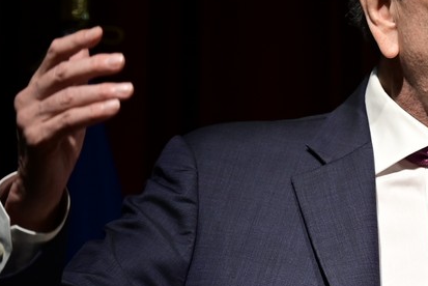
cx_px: 510
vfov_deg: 3.1
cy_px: 135
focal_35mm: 450
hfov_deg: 4.6
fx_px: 5354
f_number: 3.2
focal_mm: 155
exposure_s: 1/320
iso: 320
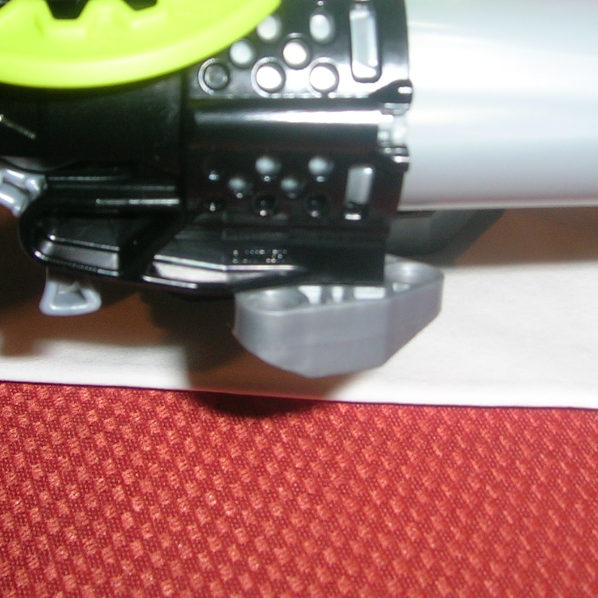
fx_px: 1173
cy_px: 181
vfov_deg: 28.3
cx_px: 298
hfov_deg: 28.6
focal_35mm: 60
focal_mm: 5.4
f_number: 4.8
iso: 50
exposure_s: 1/60.1
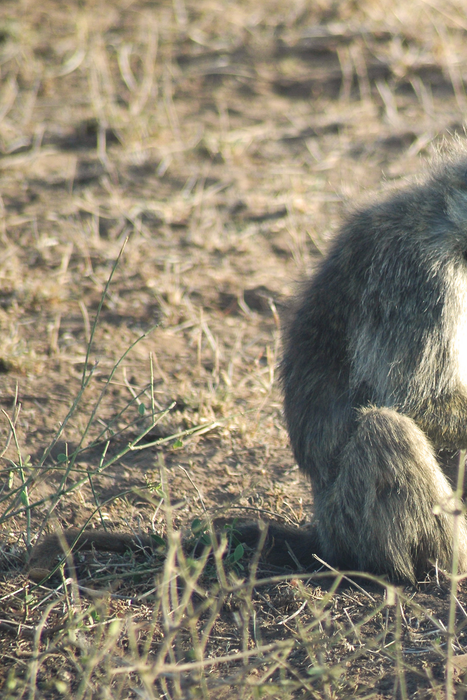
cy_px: 350
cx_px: 474
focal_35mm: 678
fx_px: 13189
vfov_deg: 3.0
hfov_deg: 2.0
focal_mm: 300
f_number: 5.6
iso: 200
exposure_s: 1/250
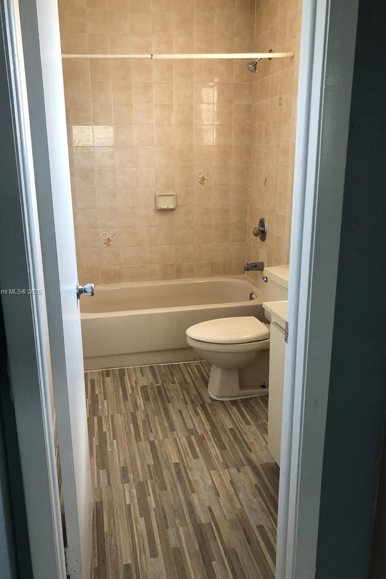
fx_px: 482
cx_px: 174
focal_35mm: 30
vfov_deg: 61.9
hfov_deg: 43.6
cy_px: 292
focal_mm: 4
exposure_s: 1/24
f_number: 1.8
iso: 40
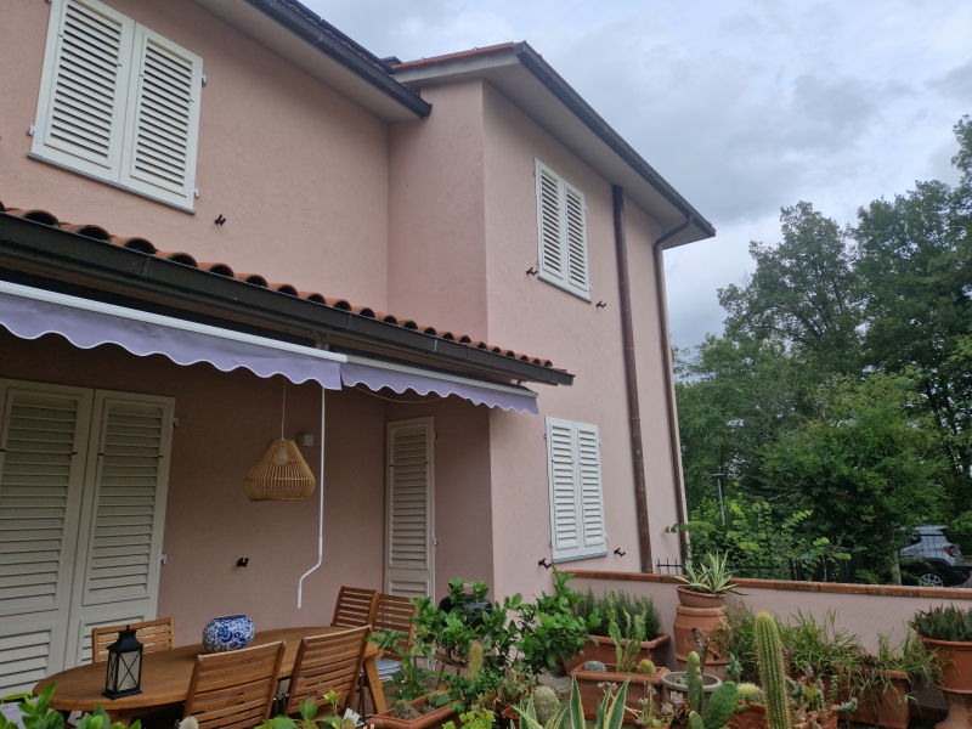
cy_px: 364
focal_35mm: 23
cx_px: 486
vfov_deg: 58.9
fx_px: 646
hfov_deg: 73.9
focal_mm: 5.4
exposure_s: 1/261
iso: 50
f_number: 1.8
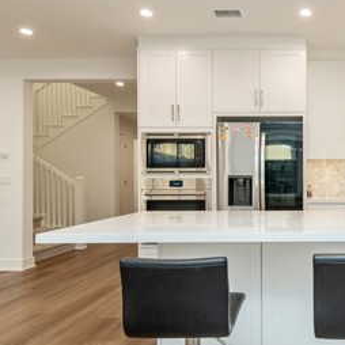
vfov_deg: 54.0
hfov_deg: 49.6
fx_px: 338
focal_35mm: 30
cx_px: 293
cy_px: 177
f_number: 4
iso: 360
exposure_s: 1/60
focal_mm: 14
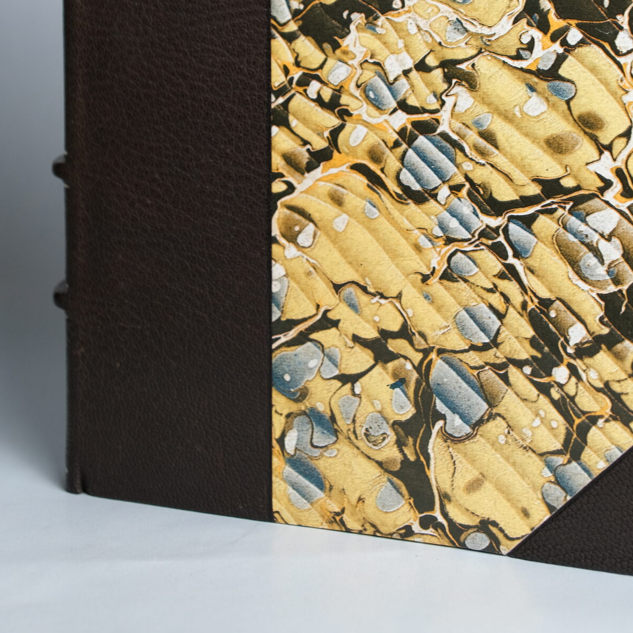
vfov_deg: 20.5
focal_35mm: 82
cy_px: 15
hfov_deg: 21.1
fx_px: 1696
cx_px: 396
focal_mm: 29.8
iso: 400
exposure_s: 1/100
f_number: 4
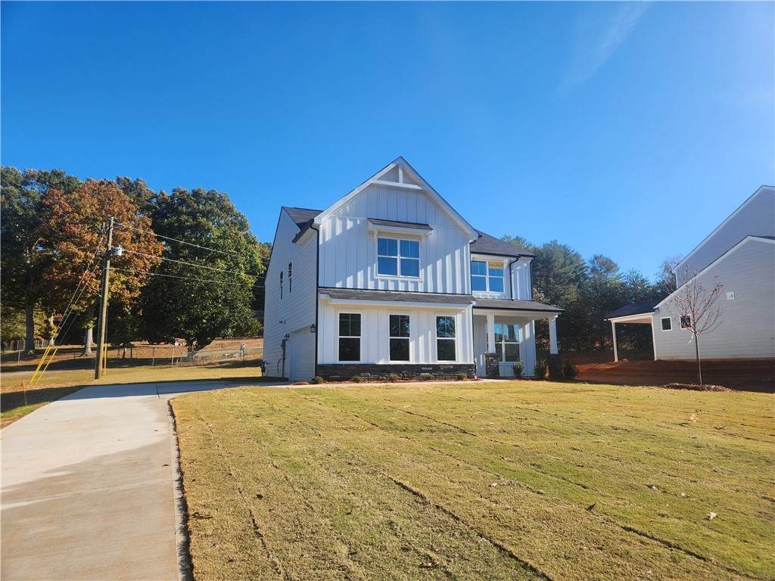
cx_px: 388
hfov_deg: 73.9
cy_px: 290
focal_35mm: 23
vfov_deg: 58.9
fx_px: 515
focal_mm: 5.4
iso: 20
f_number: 1.8
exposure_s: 1/1186
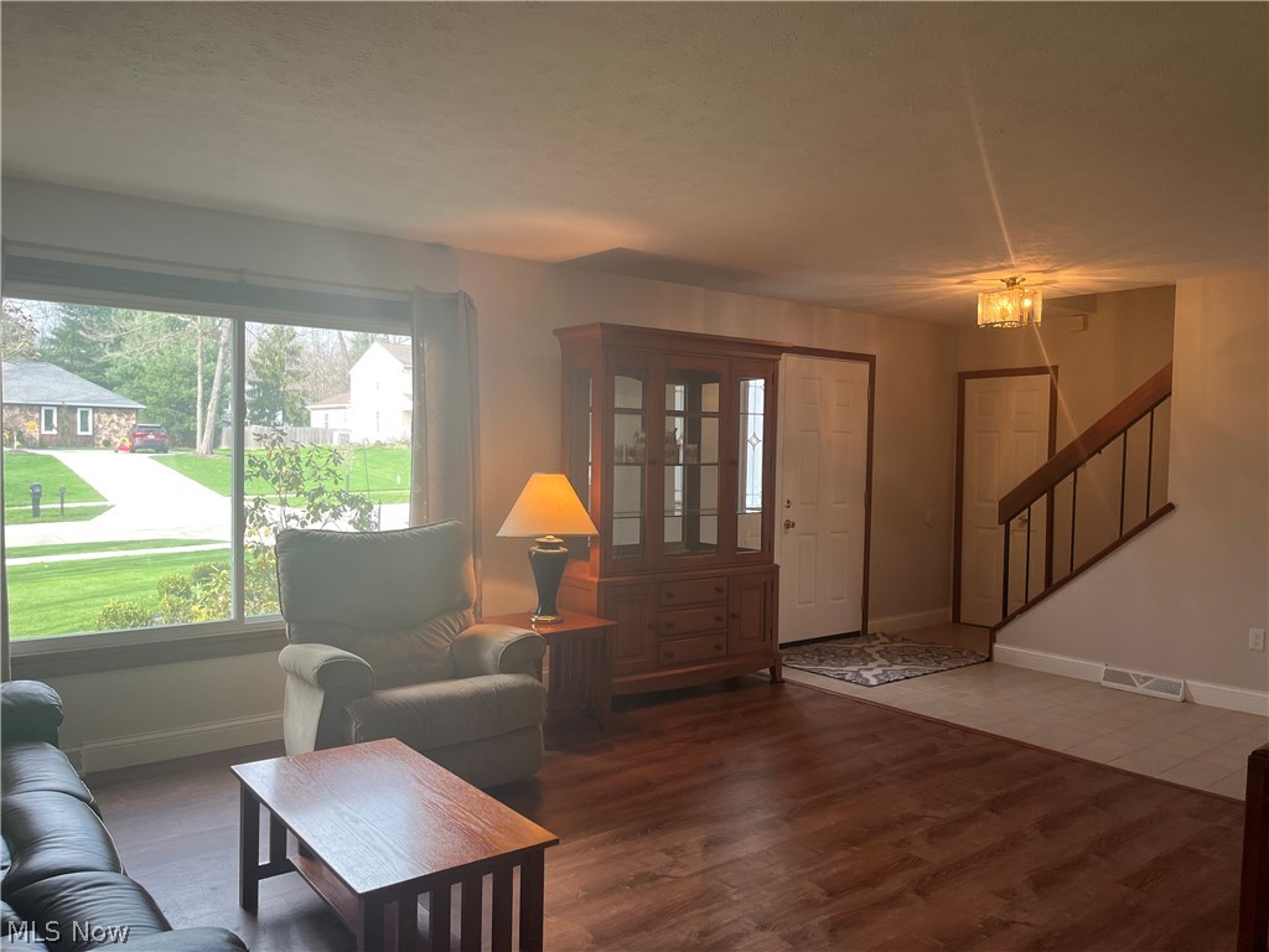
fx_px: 953
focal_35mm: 26
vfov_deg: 53.1
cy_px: 476
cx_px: 634
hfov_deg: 67.3
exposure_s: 1/120
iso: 100
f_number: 1.6
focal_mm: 5.1
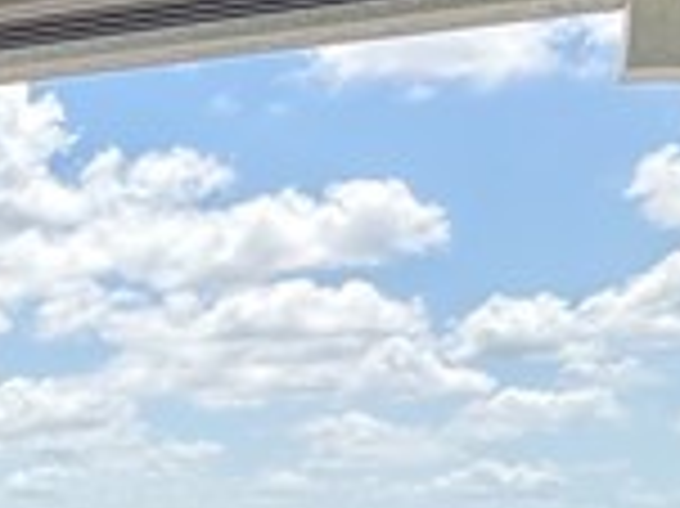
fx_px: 1865
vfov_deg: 14.7
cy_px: 692
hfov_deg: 12.7
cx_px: -1171
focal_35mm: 95
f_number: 2.2
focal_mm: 2.22
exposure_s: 1/249
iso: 40
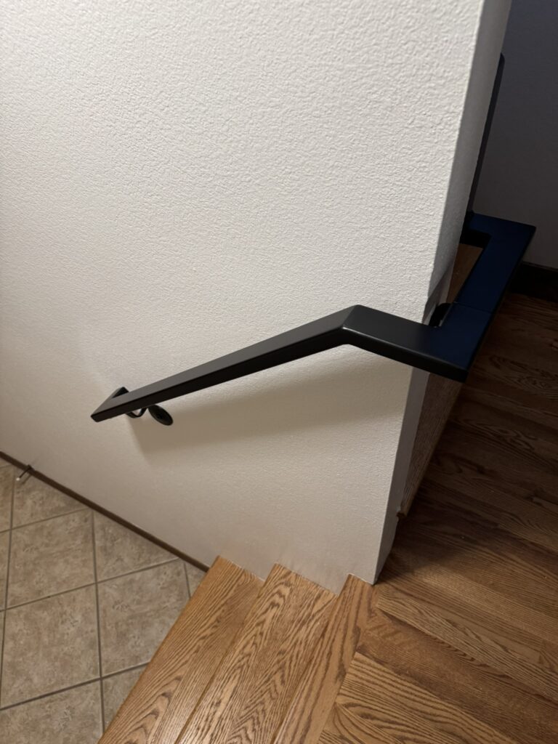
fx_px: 516
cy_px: 372
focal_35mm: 24
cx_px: 279
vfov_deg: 71.6
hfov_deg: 56.8
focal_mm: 6.76
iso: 250
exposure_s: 1/60
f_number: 1.78
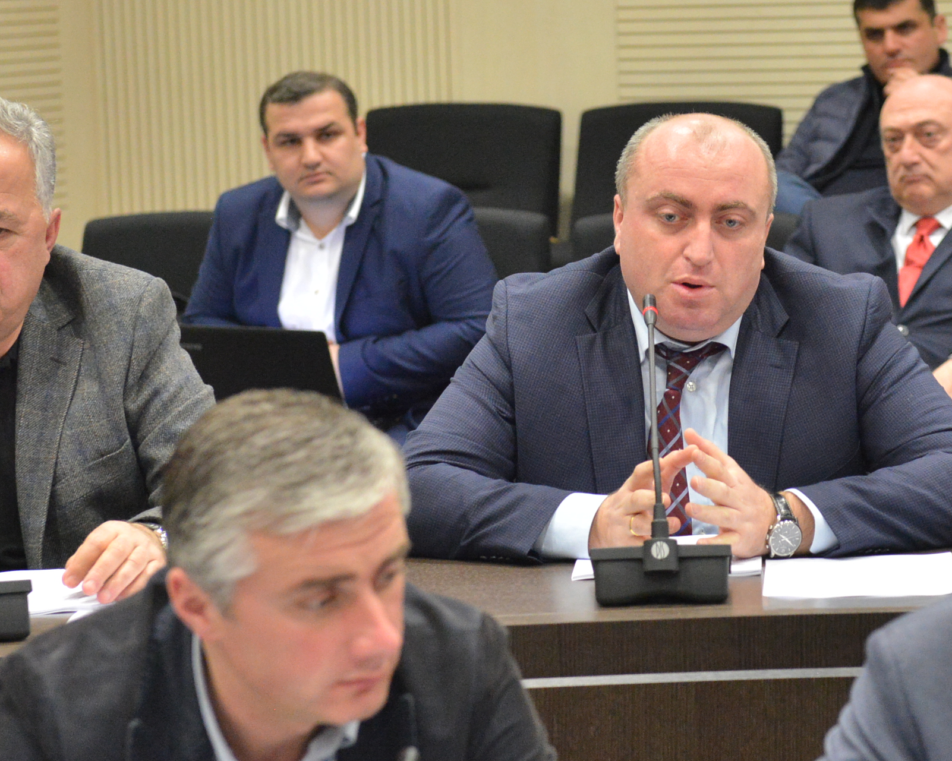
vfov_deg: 10.2
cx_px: 701
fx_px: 4254
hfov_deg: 12.7
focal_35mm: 151
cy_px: 425
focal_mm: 70
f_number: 4.5
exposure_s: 1/125
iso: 4000
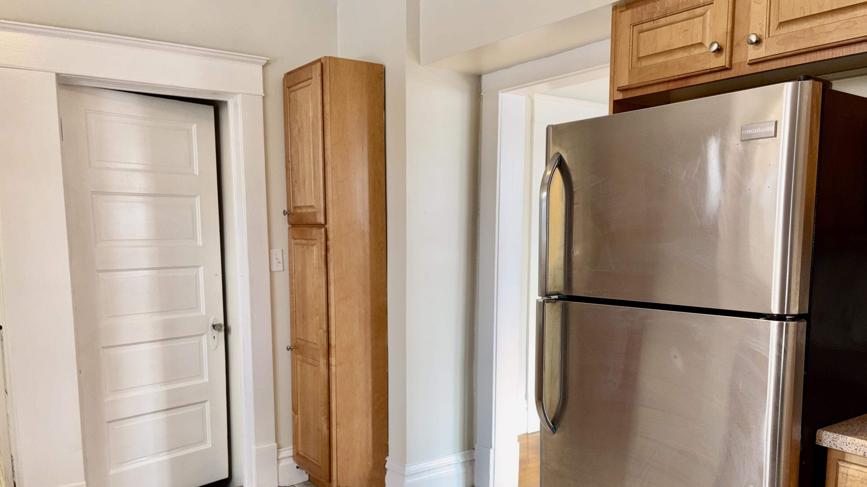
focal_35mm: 30
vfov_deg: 38.6
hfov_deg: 64.3
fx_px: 690
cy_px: 314
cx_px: 429
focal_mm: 5.96
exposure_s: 1/42
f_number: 1.6
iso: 64
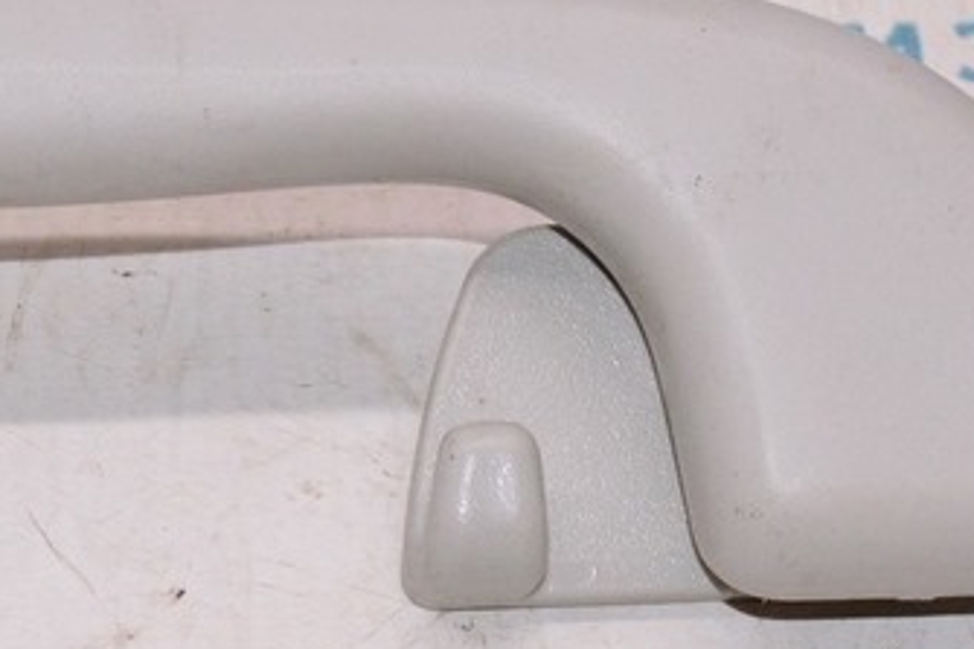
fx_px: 4341
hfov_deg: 12.6
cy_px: 374
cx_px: -6
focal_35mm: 161
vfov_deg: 8.5
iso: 1600
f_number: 8
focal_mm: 35
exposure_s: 1/125
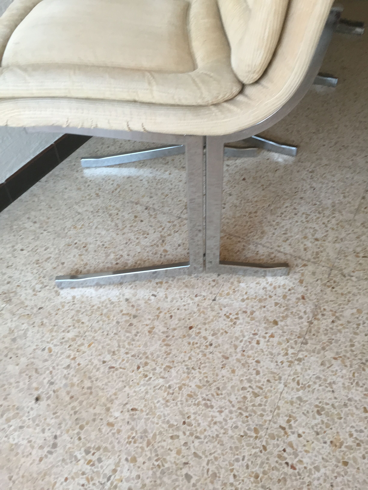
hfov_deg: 48.2
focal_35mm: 29
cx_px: 184
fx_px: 411
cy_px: 245
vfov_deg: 61.7
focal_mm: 4.15
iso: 125
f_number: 2.2
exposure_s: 1/33
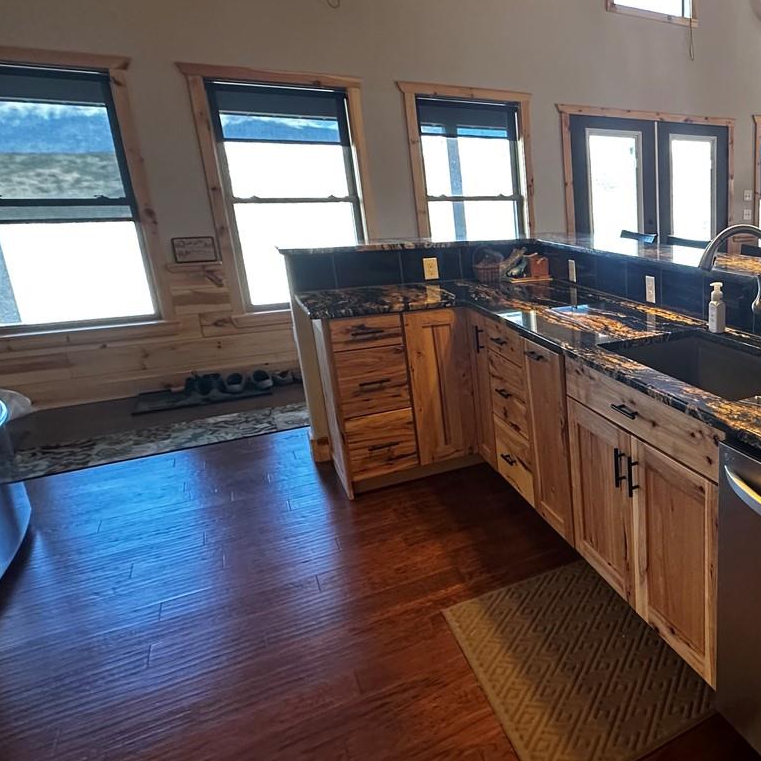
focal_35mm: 26
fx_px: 647
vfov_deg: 60.9
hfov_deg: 51.8
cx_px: 718
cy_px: 357
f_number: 2.2
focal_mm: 2.22
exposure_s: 1/60
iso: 320
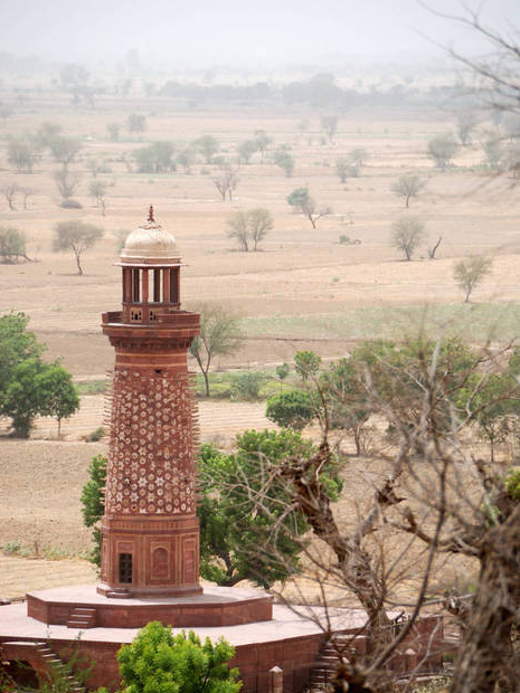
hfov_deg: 4.6
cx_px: 259
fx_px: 6530
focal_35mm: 326
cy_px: 353
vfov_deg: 6.1
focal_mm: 200
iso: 100
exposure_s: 1/400
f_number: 5.6
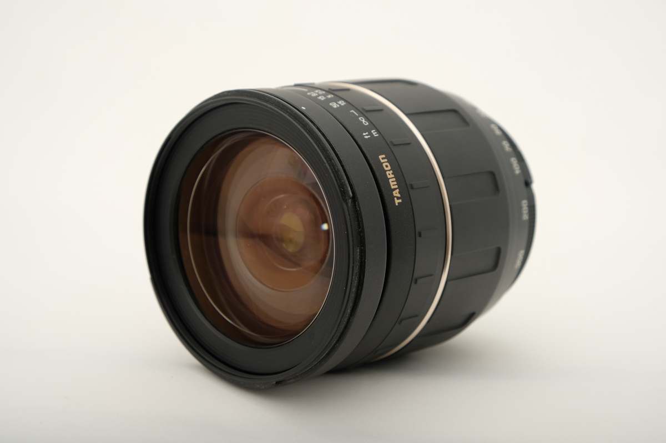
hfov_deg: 27.7
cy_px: 222
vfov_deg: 18.6
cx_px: 333
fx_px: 1349
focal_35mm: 73
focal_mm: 48.4
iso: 200
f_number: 8
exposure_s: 1/250
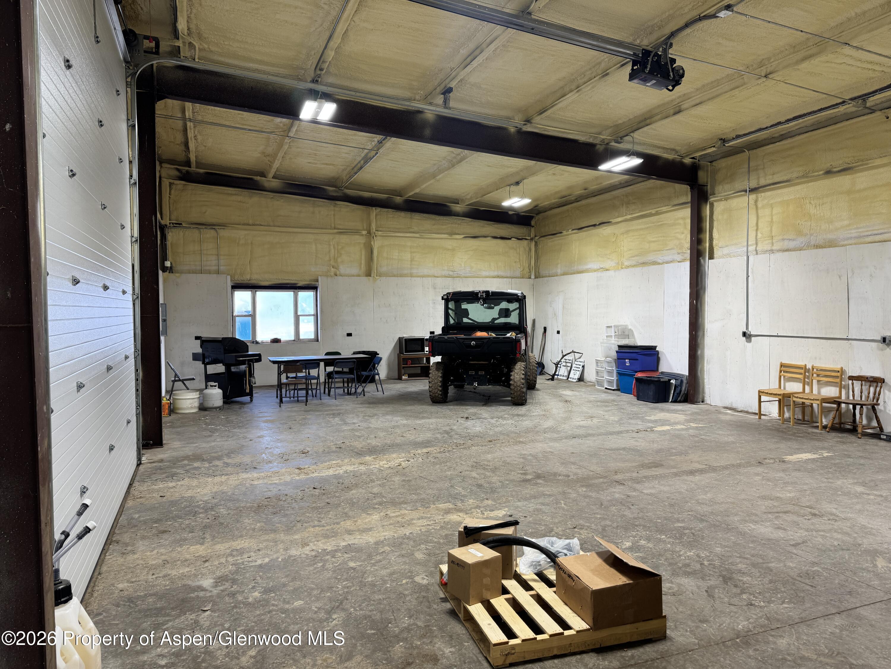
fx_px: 618
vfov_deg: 56.8
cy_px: 334
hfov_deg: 71.6
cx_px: 446
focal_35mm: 24
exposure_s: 1/120
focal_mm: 6.76
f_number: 1.78
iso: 80
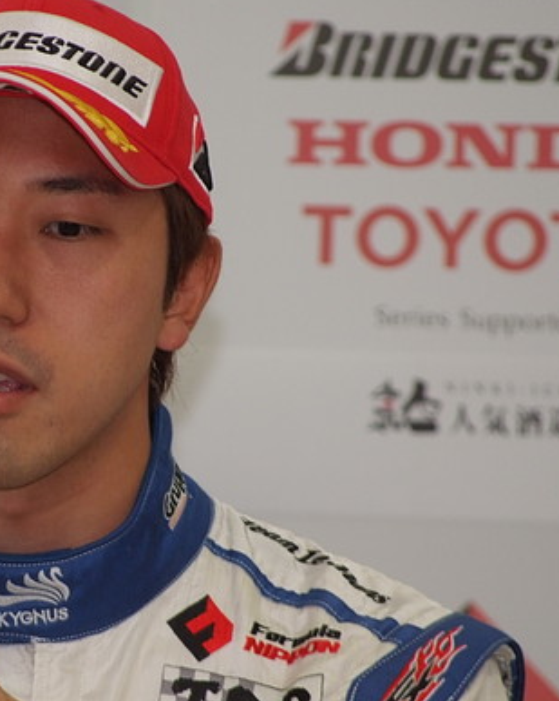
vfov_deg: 3.7
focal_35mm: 524
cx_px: 22
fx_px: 10849
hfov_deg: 2.9
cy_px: 384
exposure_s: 1/60
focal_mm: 200
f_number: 8
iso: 800
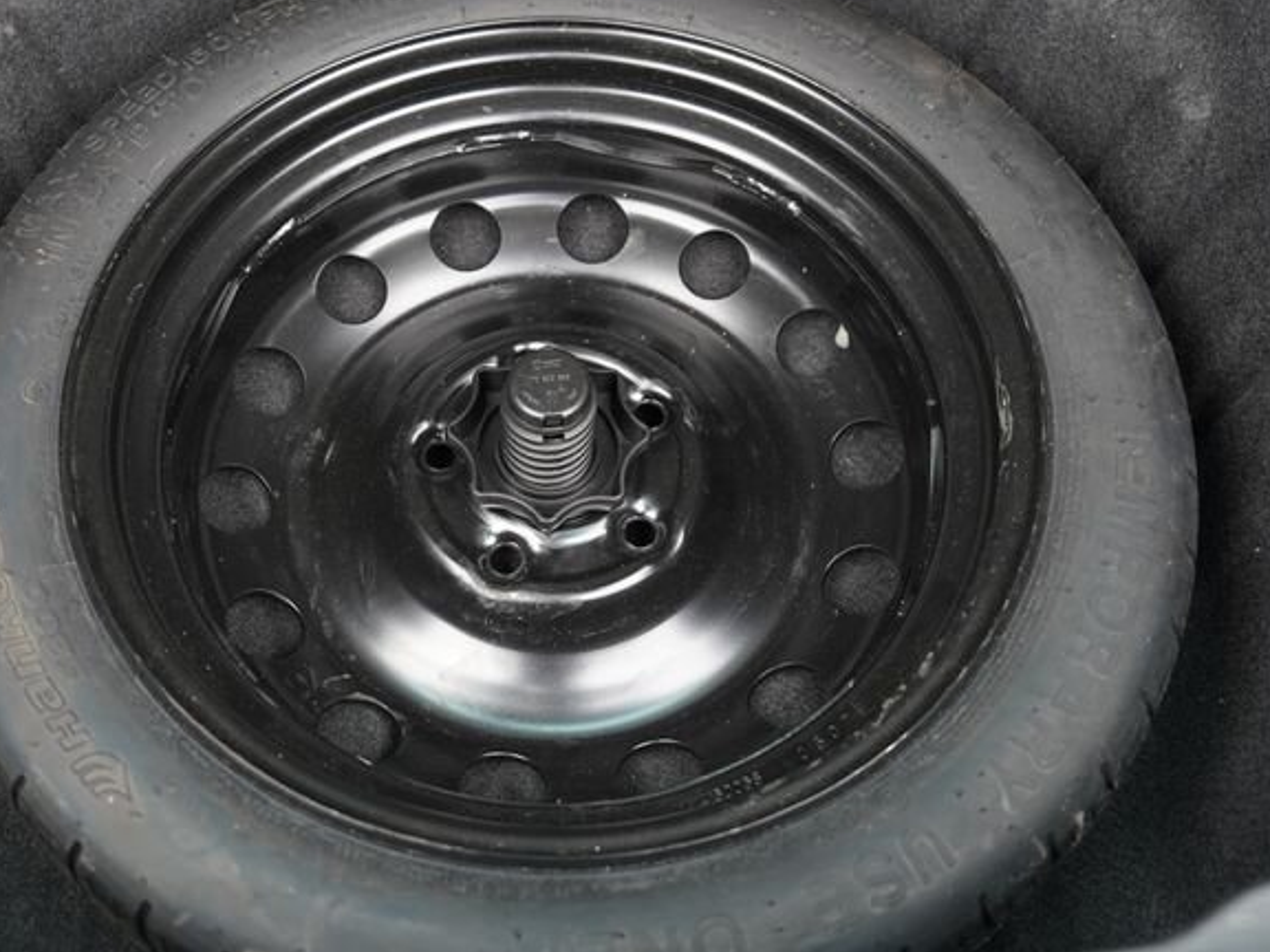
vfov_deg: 35.0
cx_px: 518
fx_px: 1504
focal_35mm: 41
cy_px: 365
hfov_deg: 45.6
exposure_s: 1/30
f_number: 2.8
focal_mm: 24
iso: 200
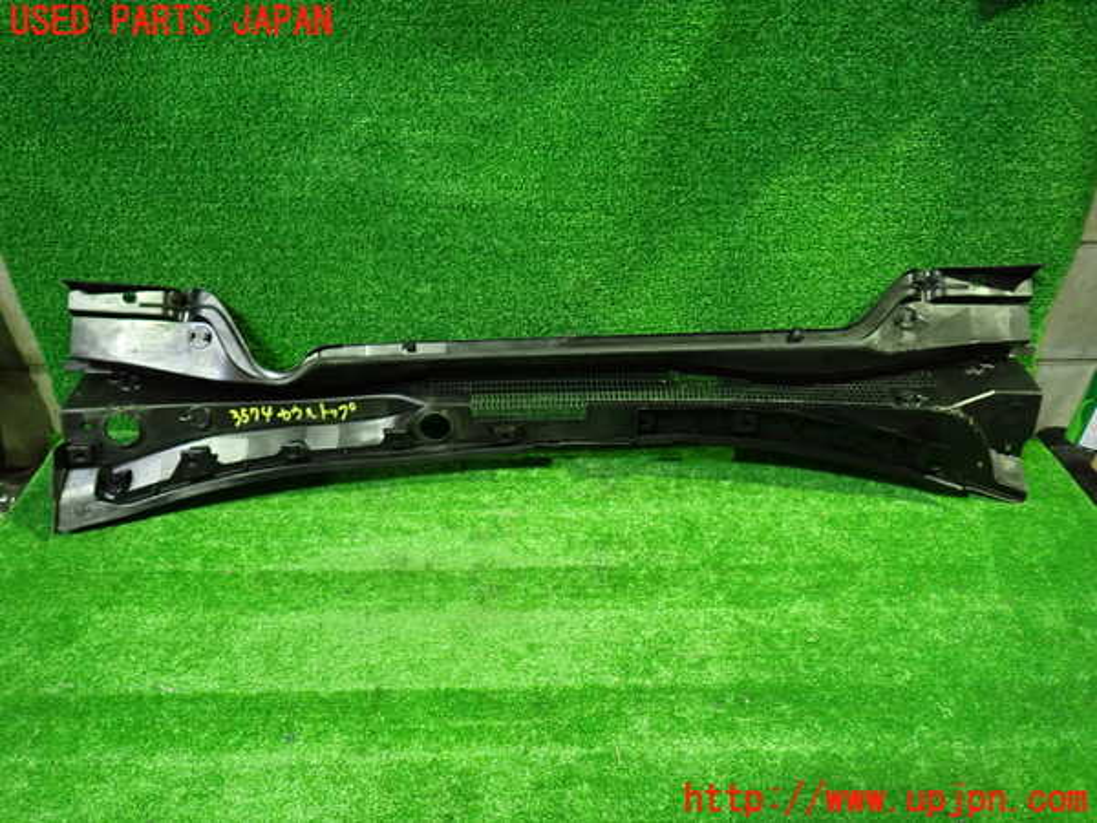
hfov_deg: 69.4
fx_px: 792
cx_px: 548
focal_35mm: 25
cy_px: 412
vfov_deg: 54.9
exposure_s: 1/30
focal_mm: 4.5
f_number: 2
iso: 640
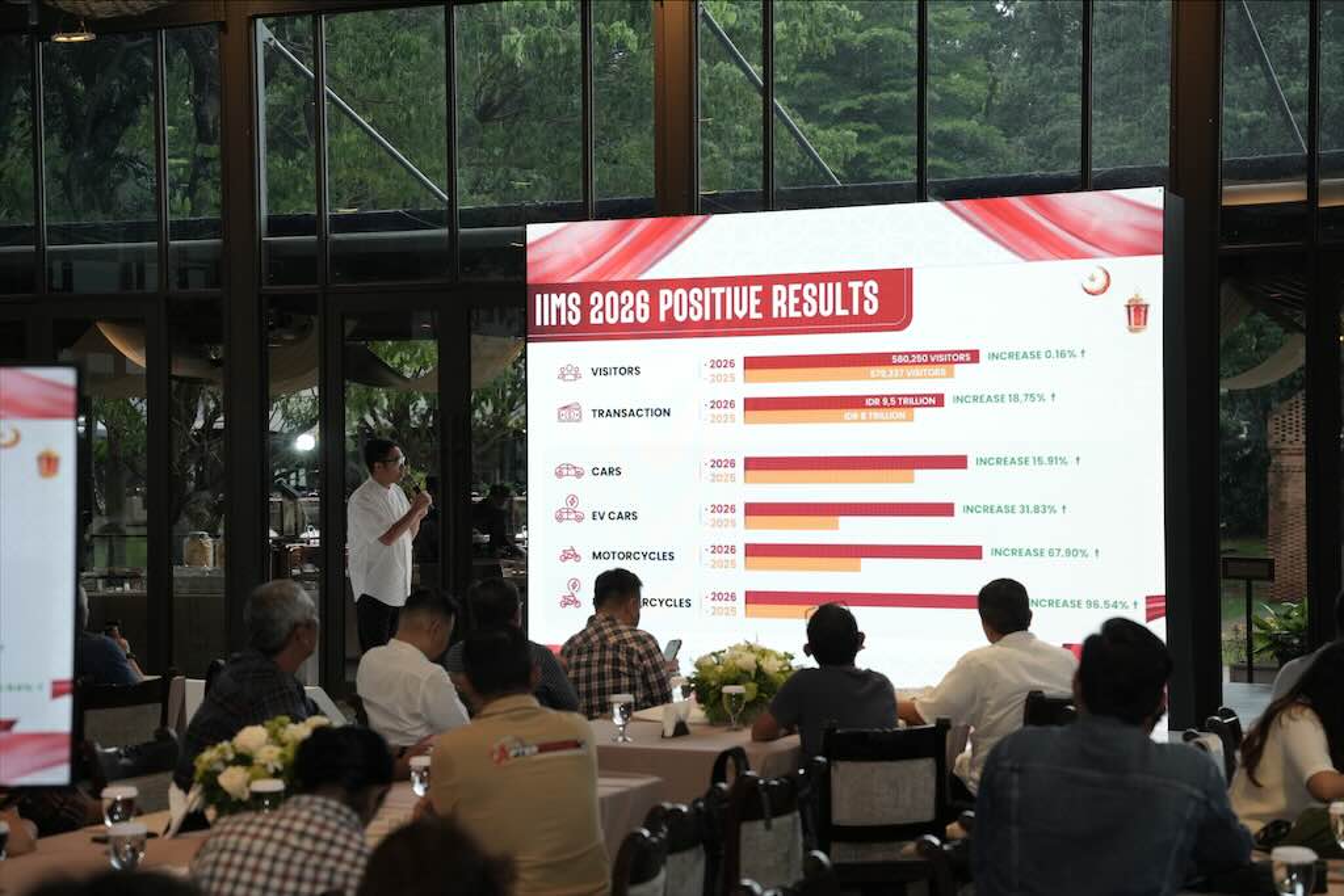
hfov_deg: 28.8
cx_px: 672
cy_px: 448
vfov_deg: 19.5
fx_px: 2614
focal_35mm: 70
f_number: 4
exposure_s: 1/200
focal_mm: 70
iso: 1600
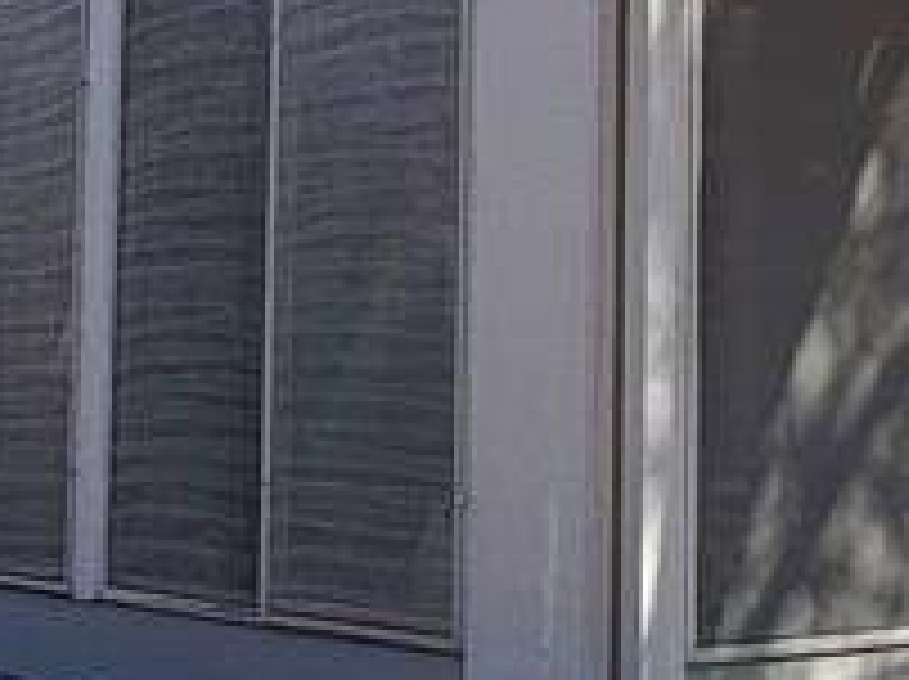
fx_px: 1862
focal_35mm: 71
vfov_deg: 20.7
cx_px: 405
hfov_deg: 27.4
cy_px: 302
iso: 40
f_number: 2.2
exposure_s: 1/631
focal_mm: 2.22
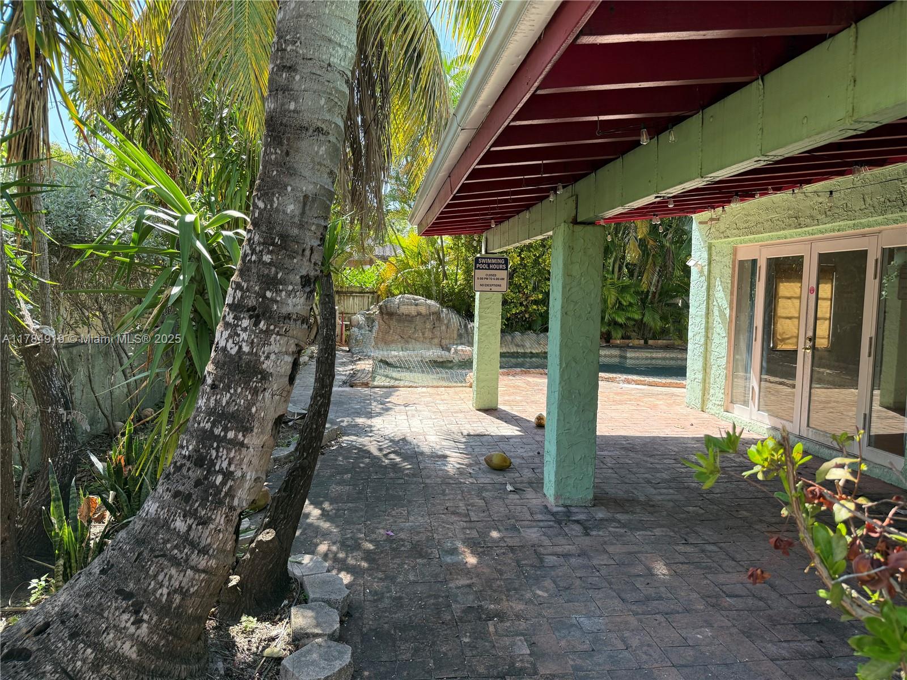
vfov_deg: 56.8
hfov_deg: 71.6
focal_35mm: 24
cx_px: 454
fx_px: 629
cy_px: 340
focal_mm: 6.76
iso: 100
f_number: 1.78
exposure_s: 1/532
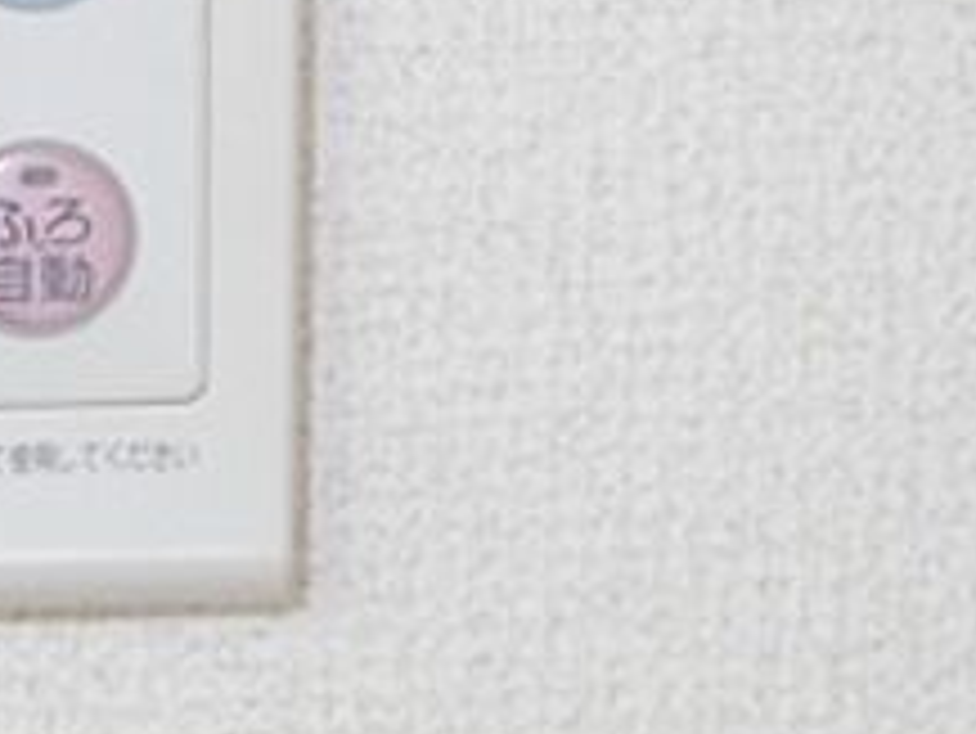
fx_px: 4485
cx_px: -427
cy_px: 5
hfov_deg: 11.9
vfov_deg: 9.3
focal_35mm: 159
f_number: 4
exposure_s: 1/40
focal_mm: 11.7
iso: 1000
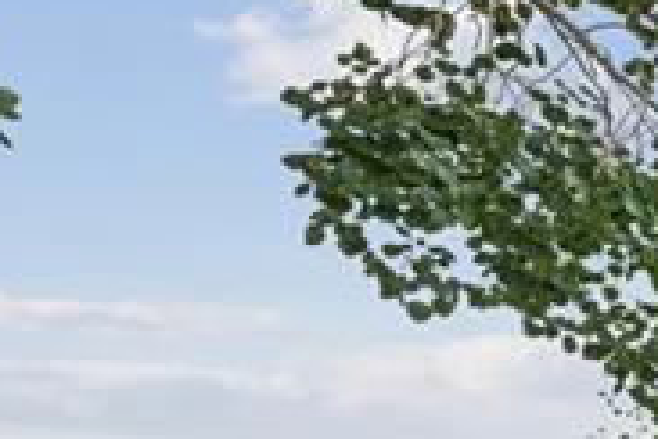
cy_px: 723
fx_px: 1535
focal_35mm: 84
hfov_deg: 12.9
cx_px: 1805
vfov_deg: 14.7
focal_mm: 15
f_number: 11
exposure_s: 1/2.5
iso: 100
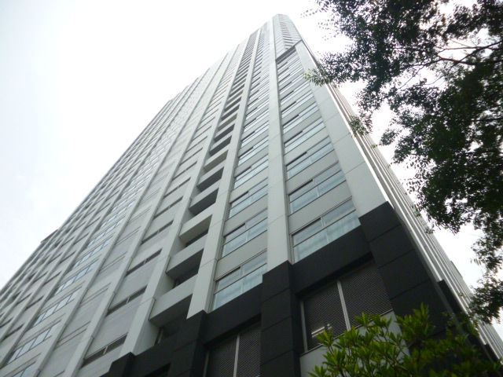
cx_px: 252
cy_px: 188
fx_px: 407
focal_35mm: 28
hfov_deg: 63.4
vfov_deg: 49.7
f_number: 9
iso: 400
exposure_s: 1/640
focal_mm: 5
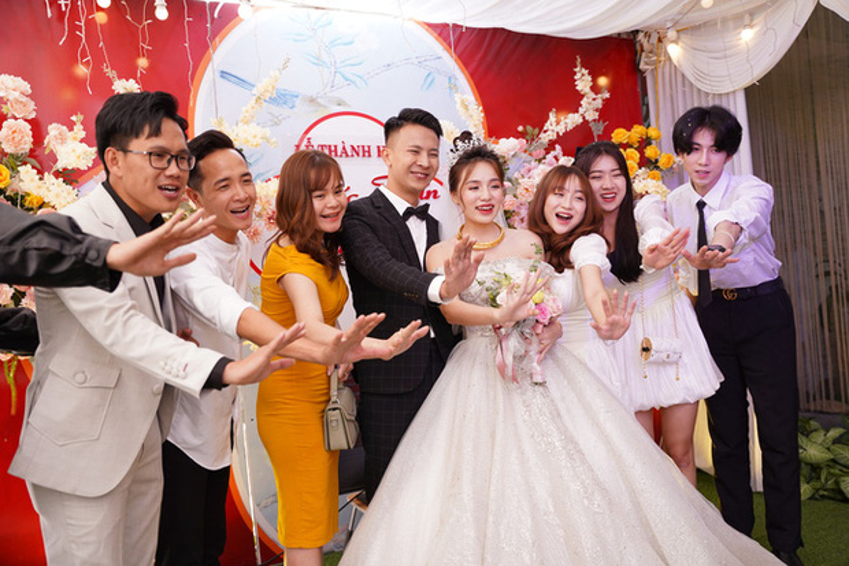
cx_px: 424
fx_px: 710
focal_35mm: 30
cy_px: 283
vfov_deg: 43.5
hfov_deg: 61.8
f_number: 2.8
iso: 800
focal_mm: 30.1
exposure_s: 1/640
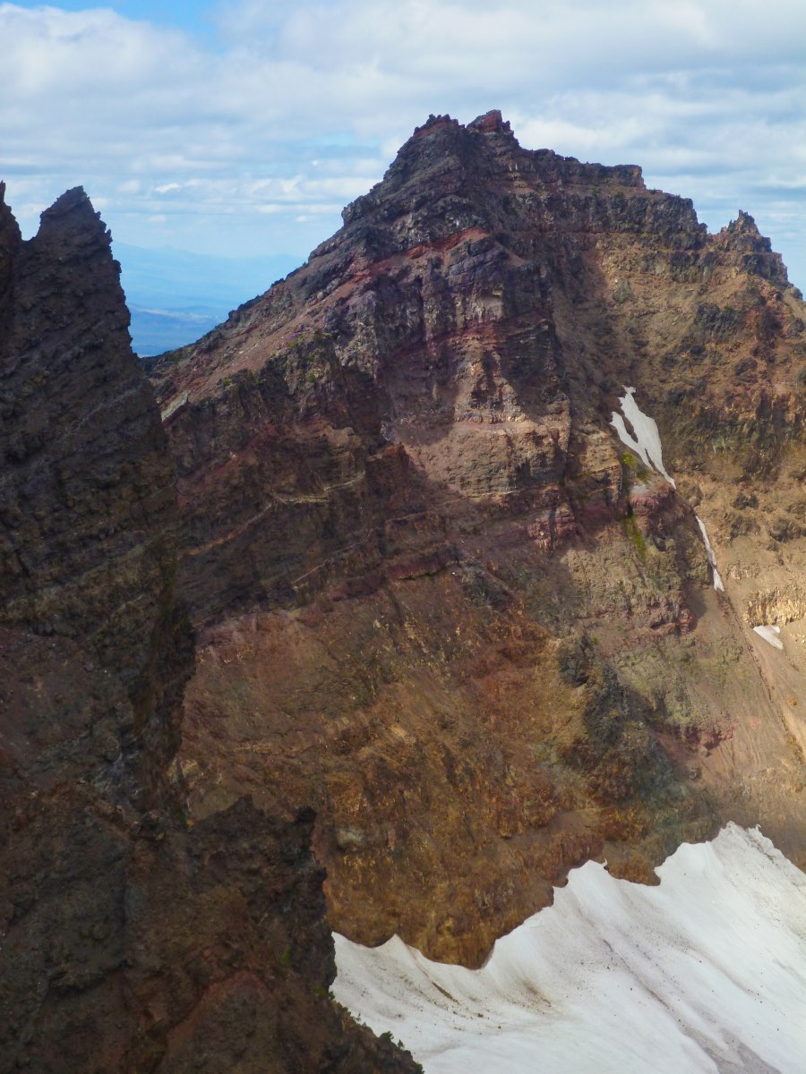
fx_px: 1583
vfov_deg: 37.5
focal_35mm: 51
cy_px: 537
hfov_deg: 28.6
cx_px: 403
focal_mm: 9.1
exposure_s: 1/400
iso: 80
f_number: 4.7
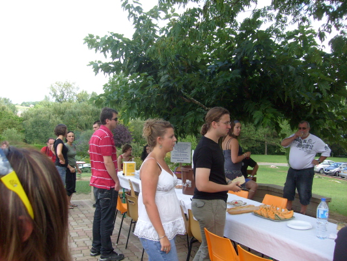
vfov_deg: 40.7
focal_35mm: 35
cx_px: 174
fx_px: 351
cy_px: 130
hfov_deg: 52.6
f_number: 7.1
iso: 80
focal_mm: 5.8
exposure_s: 1/60
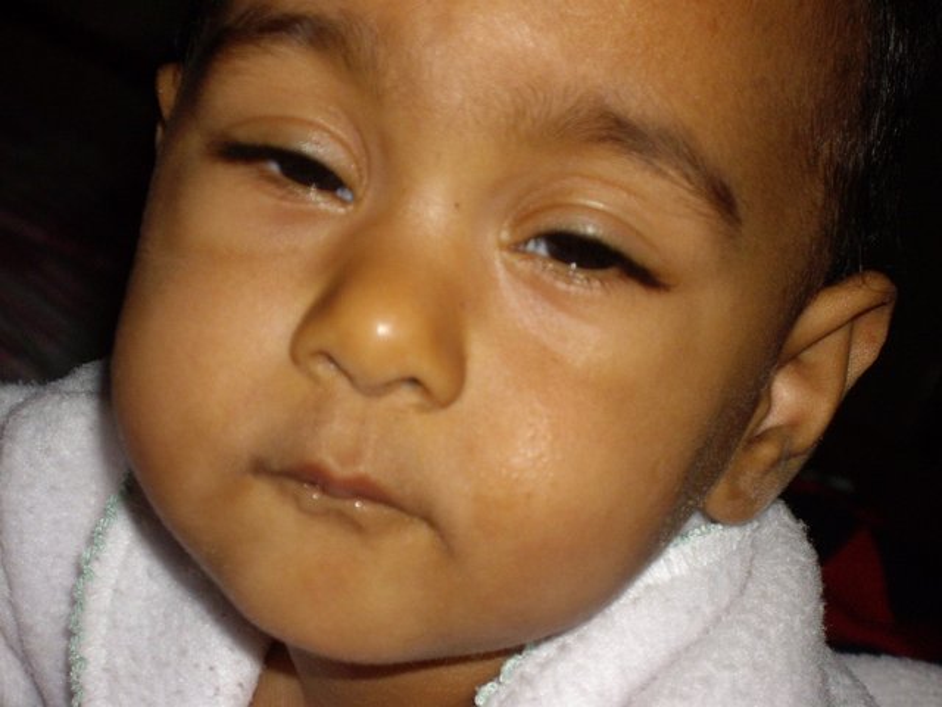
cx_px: 471
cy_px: 354
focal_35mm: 114
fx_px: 3102
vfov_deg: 13.0
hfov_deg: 17.3
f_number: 5.2
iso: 200
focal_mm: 18.6
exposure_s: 1/125
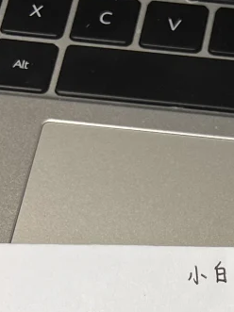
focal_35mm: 113
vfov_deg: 16.3
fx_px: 1019
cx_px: 364
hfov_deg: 12.4
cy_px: 432
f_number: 1.5
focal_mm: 5.7
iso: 32
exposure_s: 1/121
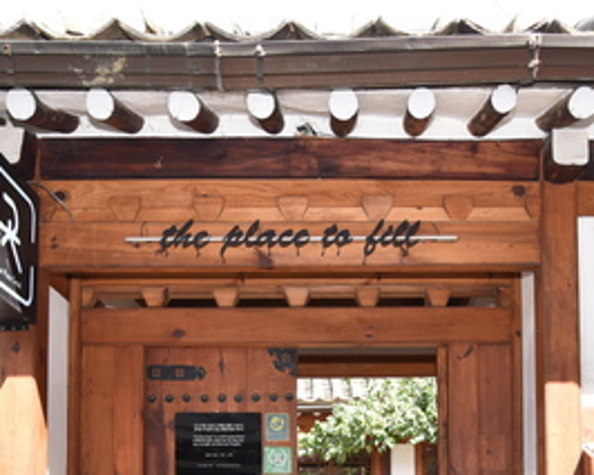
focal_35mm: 42
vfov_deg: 32.7
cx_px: 339
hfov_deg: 43.7
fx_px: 739
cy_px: 481
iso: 400
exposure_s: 1/250
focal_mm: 17
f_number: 8
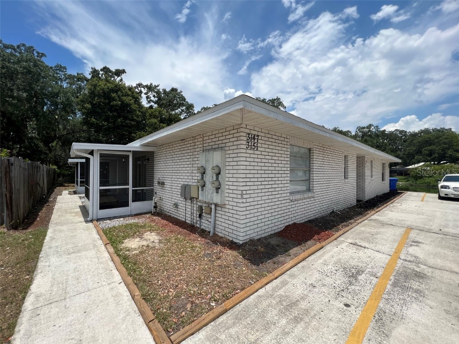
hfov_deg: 106.2
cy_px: 172
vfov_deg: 89.9
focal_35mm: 13
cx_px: 230
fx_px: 172
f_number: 1.8
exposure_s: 1/1698
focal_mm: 1.57
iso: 32
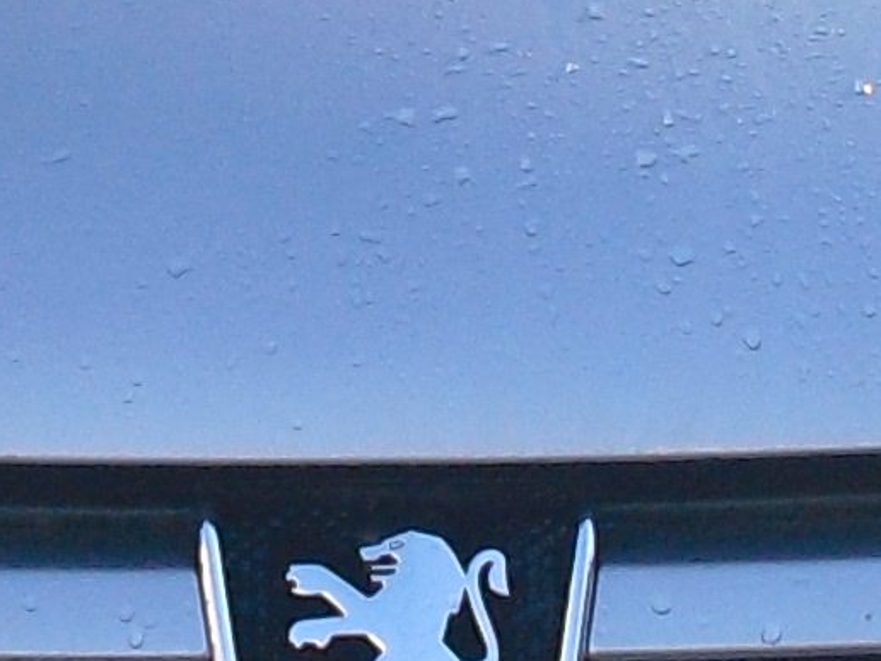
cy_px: 205
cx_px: 230
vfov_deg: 5.3
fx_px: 7101
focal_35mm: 279
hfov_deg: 7.1
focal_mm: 6.3
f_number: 3.1
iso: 100
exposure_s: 1/200
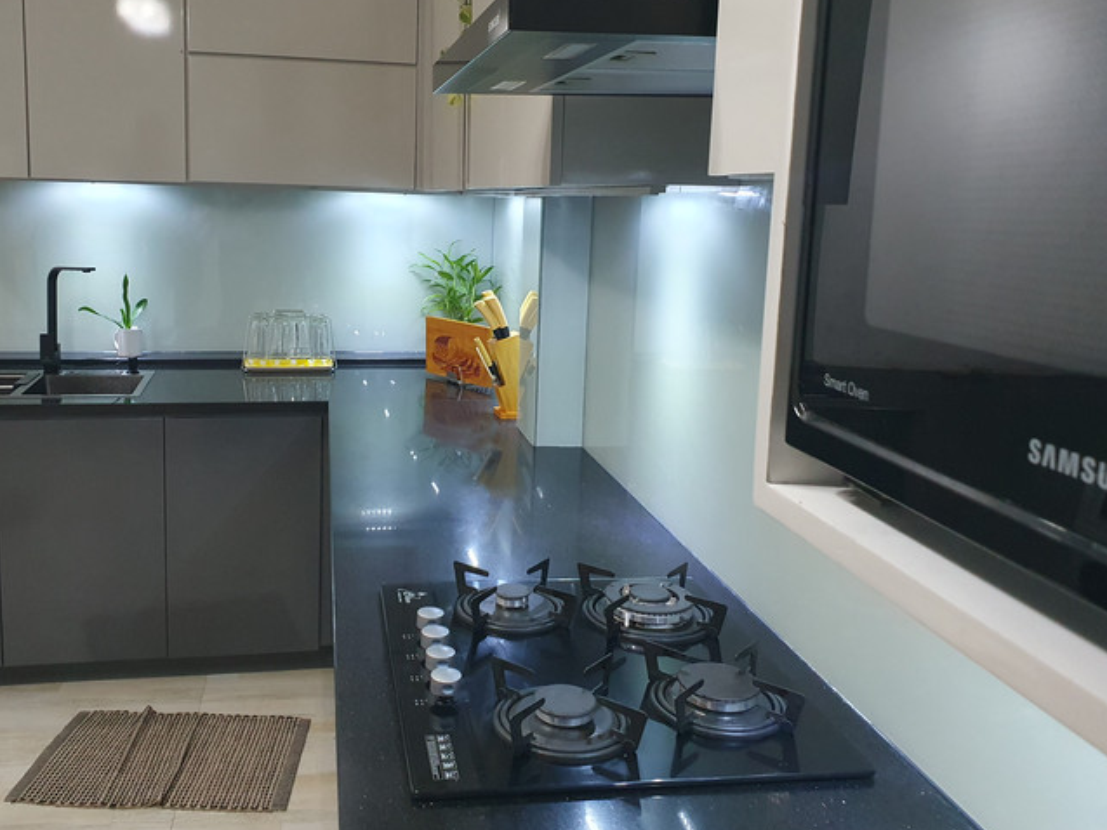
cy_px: 359
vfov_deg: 45.3
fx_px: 992
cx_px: 450
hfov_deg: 57.9
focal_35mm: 31
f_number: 2.4
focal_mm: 4.32
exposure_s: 1/50
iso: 500
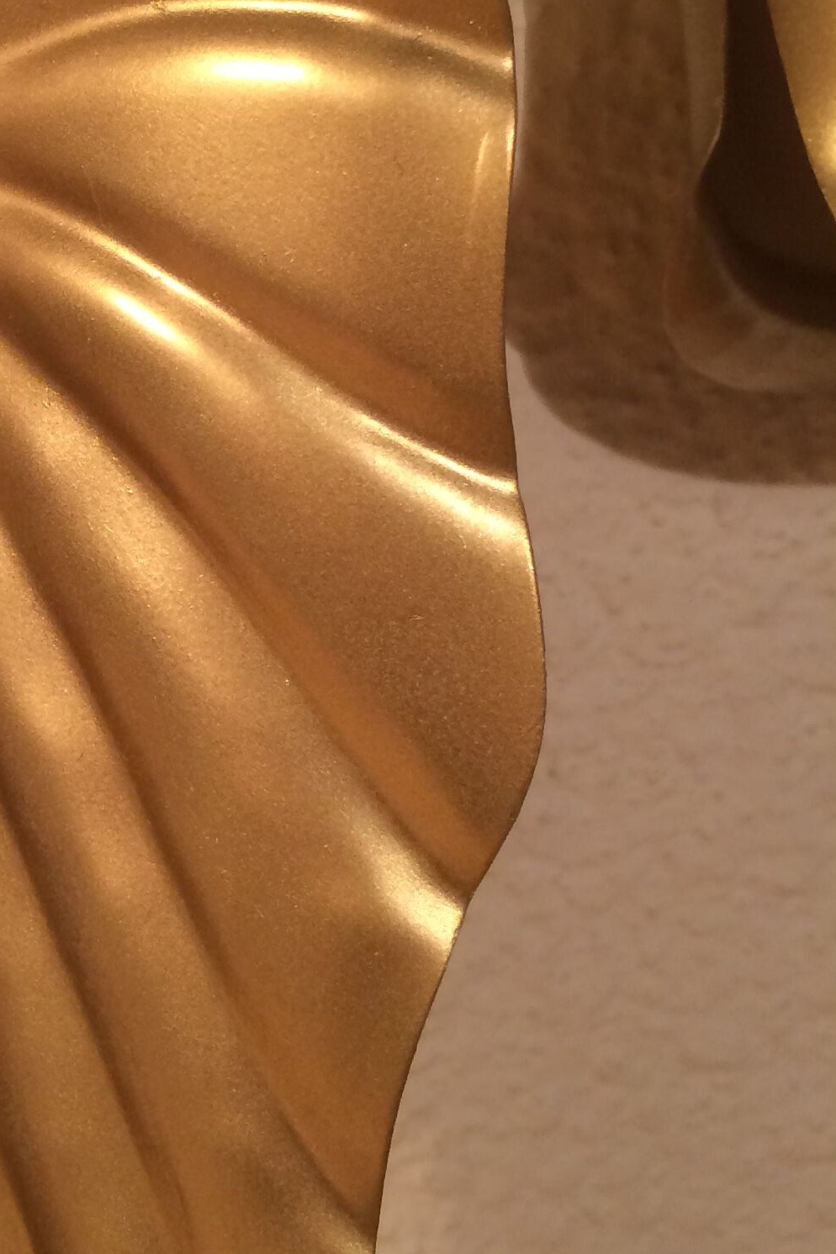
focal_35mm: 66
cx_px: -173
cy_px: 358
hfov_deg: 19.4
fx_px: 2300
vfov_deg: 30.2
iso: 50
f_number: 2.2
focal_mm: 4.15
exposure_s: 1/33
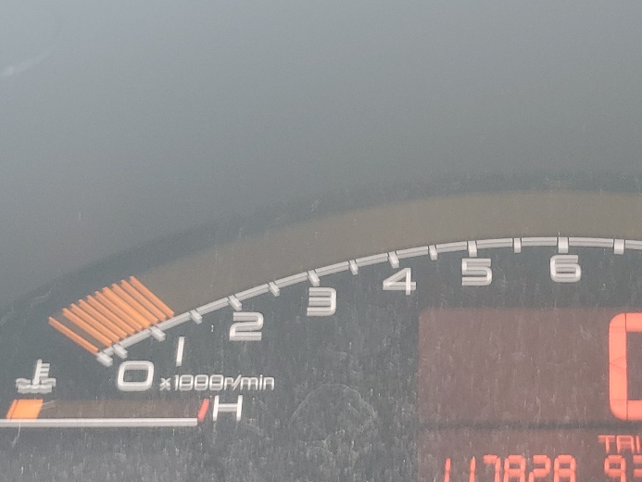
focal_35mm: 60
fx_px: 1113
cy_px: 351
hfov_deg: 31.6
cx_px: 485
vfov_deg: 24.2
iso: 52
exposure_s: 1/60.2
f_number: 1.5
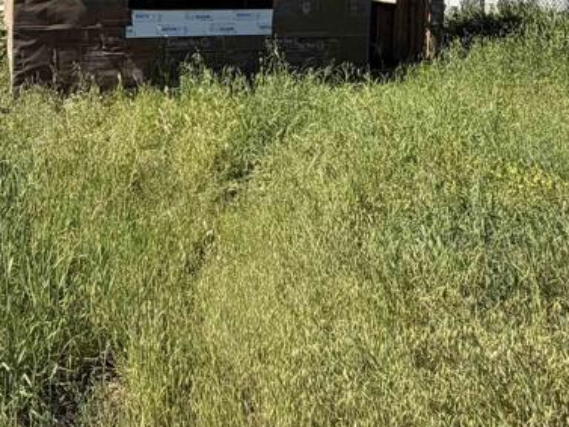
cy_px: -12
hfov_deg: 48.5
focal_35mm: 38
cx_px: 214
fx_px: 625
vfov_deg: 34.0
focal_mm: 2.22
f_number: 2.2
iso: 40
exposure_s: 1/770
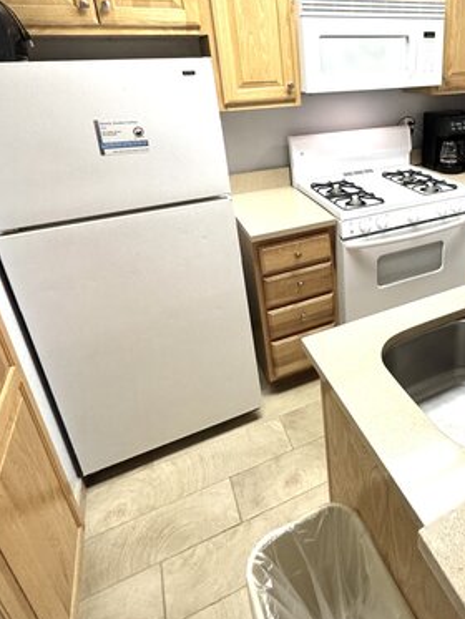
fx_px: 430
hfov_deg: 53.8
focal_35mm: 24
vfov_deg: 70.3
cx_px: 359
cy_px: 229
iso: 320
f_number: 2.2
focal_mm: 2.22
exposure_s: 1/120
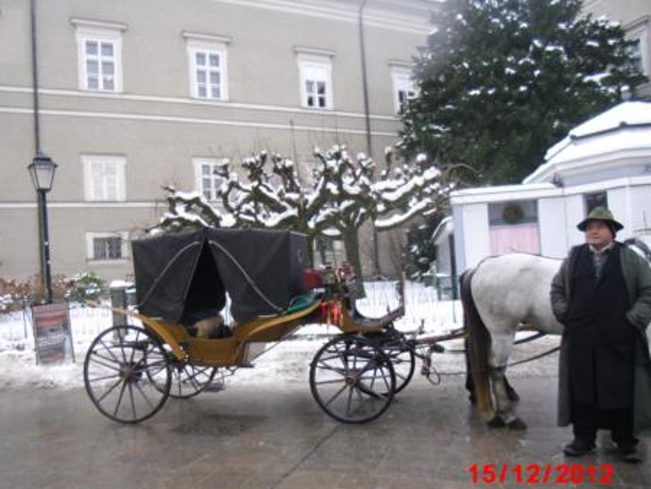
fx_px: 564
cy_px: 270
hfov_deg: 59.9
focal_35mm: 30
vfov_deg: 46.8
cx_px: 301
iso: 200
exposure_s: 1/100
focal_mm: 4.9
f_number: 3.2
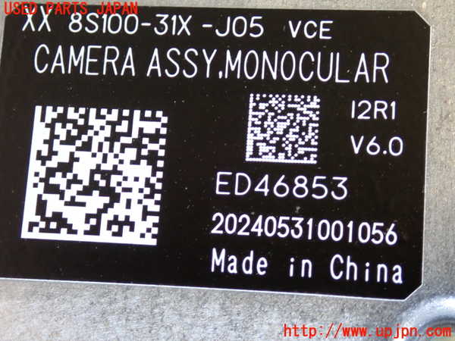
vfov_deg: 16.8
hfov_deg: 22.3
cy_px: 170
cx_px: 228
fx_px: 1157
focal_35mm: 88
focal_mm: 15.66
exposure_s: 1/50
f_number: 4.5
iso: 1250
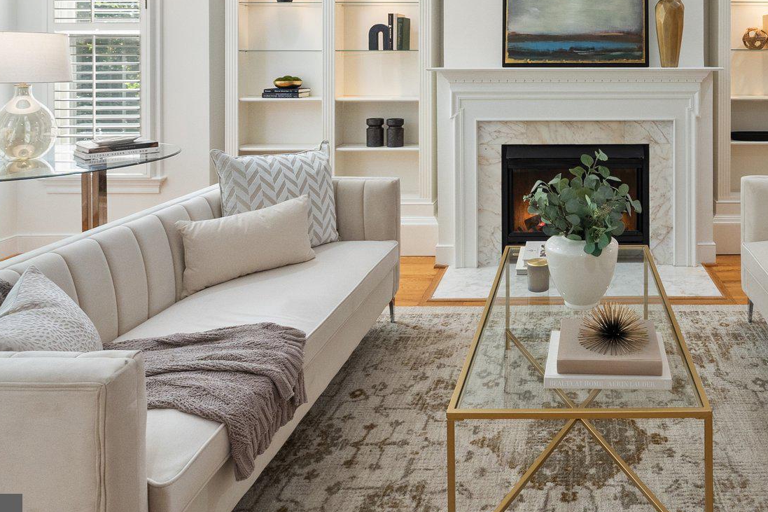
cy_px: 67
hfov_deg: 61.5
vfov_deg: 43.1
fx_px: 597
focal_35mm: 28
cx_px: 584
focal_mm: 10
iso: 800
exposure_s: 1/6
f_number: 8
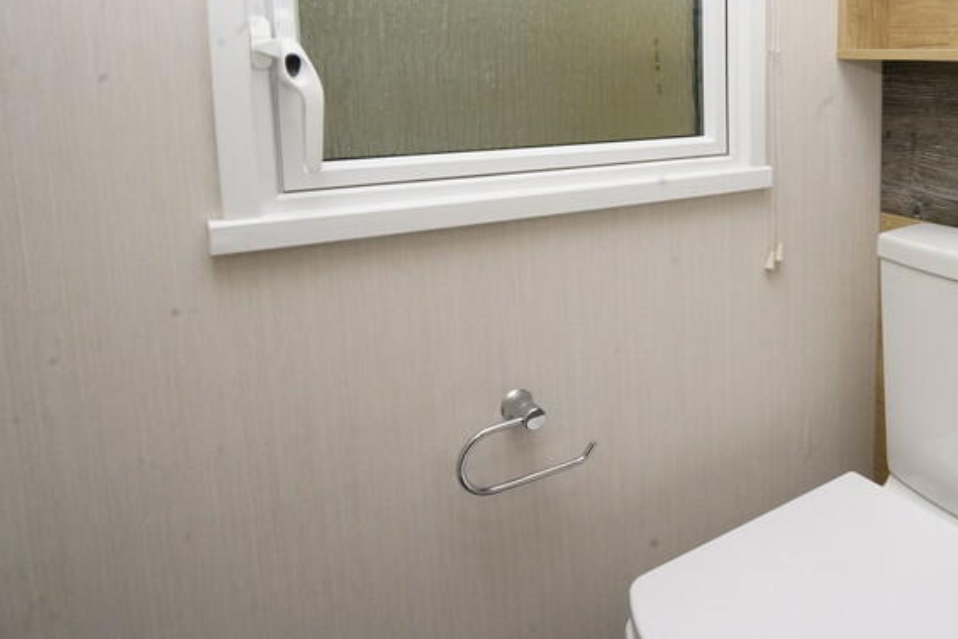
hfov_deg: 55.5
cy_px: 153
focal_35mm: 29
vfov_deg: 43.4
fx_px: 772
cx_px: 855
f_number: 16
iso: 1600
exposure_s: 1/60
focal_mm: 16
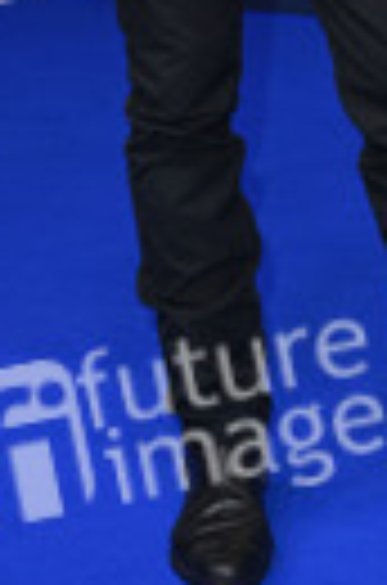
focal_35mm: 154
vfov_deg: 12.8
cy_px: -248
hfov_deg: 8.9
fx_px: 2496
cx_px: 284
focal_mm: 50
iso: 1250
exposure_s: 1/250
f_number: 5.6
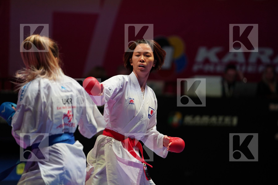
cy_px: 92
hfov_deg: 10.3
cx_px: 139
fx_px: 1544
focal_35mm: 200
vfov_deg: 6.9
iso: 1600
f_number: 2.8
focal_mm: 200
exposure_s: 1/1000
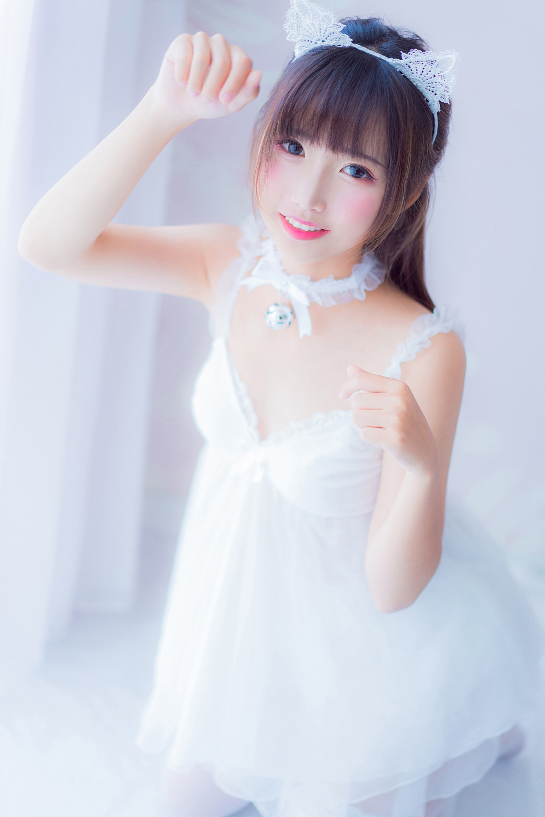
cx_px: 272
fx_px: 1248
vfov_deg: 36.2
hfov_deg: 24.6
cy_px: 408
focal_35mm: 55
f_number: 1.8
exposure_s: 1/100
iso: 200
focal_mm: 55
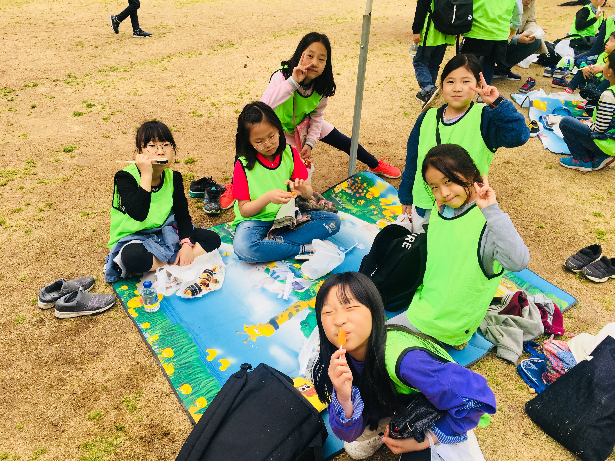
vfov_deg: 48.2
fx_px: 515
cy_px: 230
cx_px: 308
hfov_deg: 61.7
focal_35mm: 29
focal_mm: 4.15
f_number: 2.2
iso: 25
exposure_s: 1/478
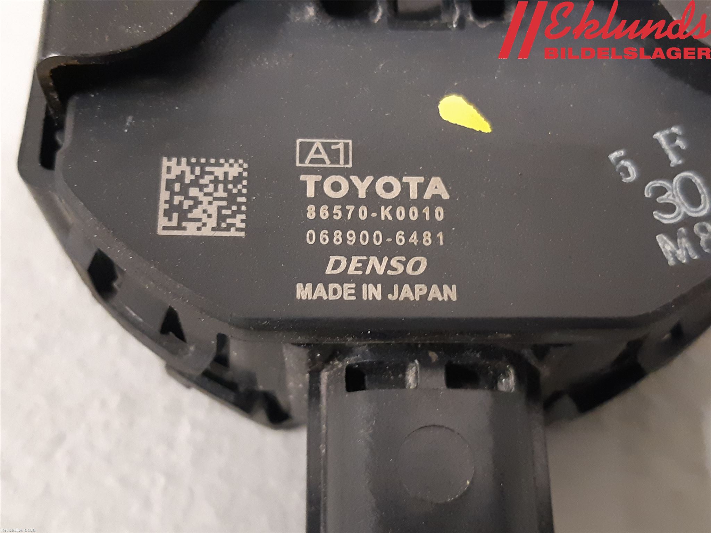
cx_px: 356
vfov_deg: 53.1
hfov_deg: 67.3
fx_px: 534
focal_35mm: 26
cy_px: 266
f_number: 1.7
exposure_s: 1/25
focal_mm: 3.93
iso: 320
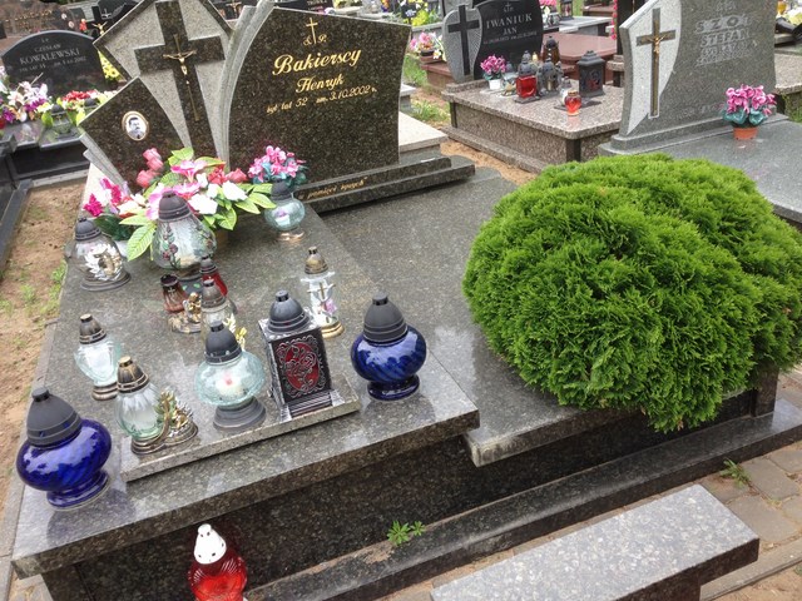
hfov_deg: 55.4
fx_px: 765
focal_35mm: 33
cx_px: 401
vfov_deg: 42.9
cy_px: 300
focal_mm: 4.12
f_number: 2.4
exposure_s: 1/251
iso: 50
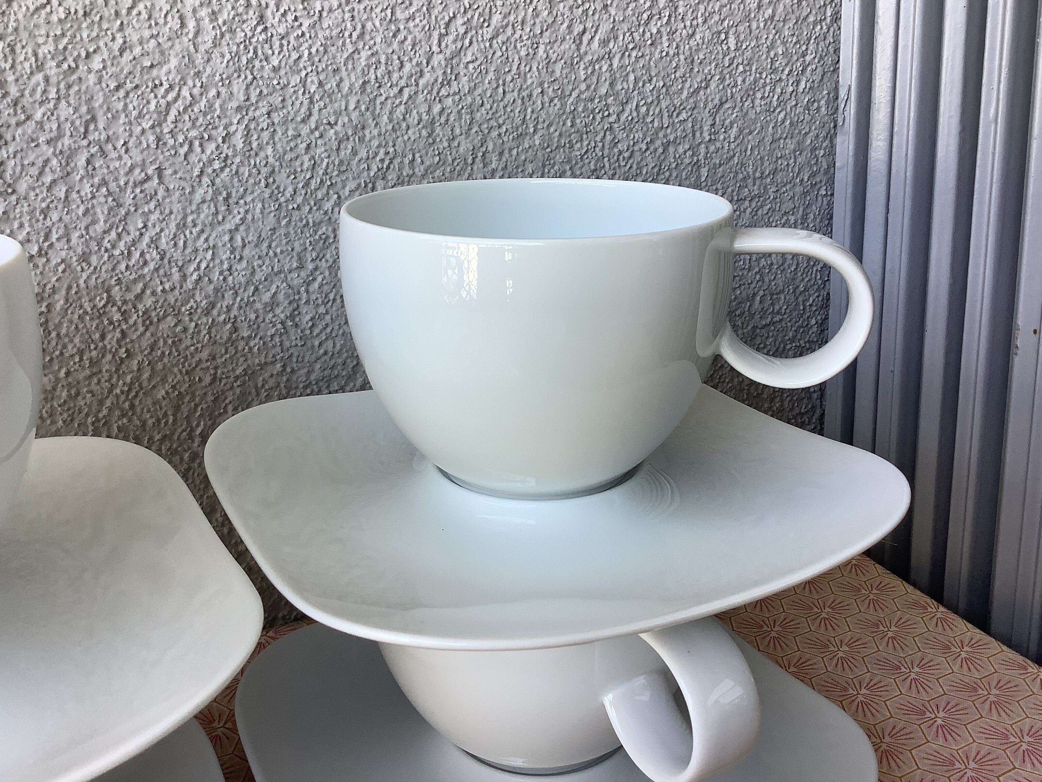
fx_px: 993
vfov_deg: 42.9
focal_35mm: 33
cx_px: 522
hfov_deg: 55.3
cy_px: 370
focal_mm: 3.3
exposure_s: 1/100
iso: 50
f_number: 2.4
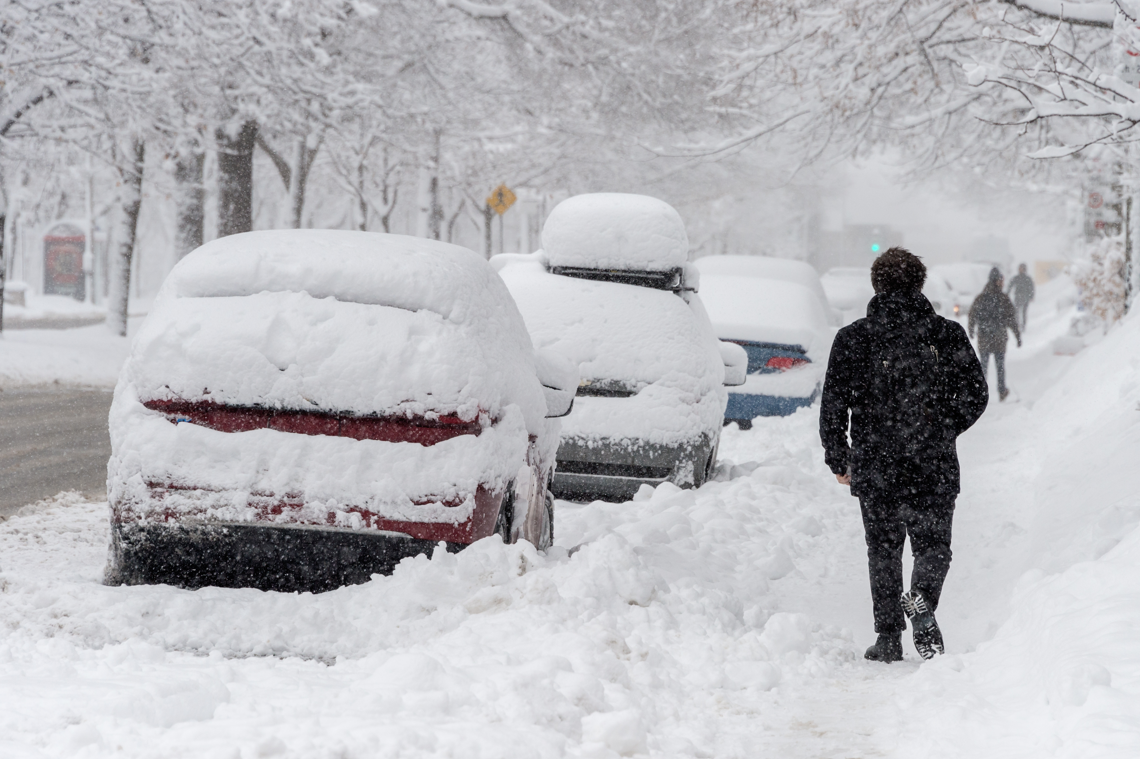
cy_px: 395
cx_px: 591
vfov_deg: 5.9
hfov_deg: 8.8
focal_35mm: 234
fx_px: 7406
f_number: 8
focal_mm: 210
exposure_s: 1/640
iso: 800
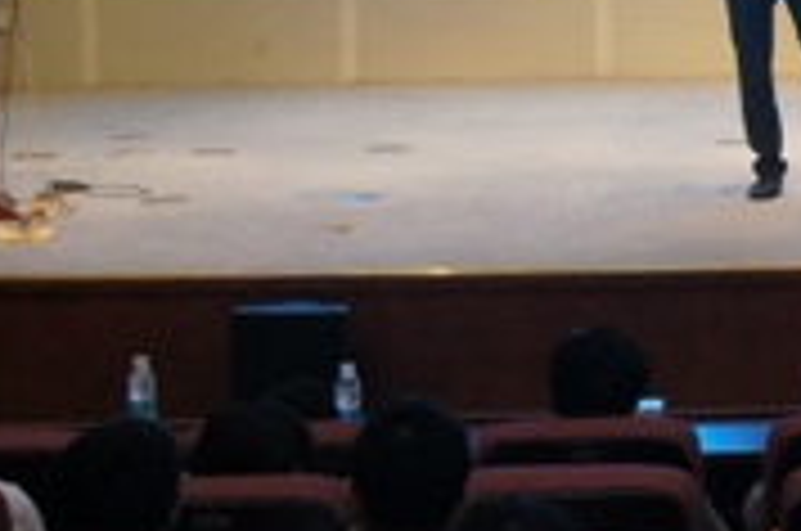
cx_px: 1334
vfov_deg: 7.4
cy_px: -79
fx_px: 4064
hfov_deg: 10.7
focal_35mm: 183
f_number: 9
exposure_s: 1/60
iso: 1600
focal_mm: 26
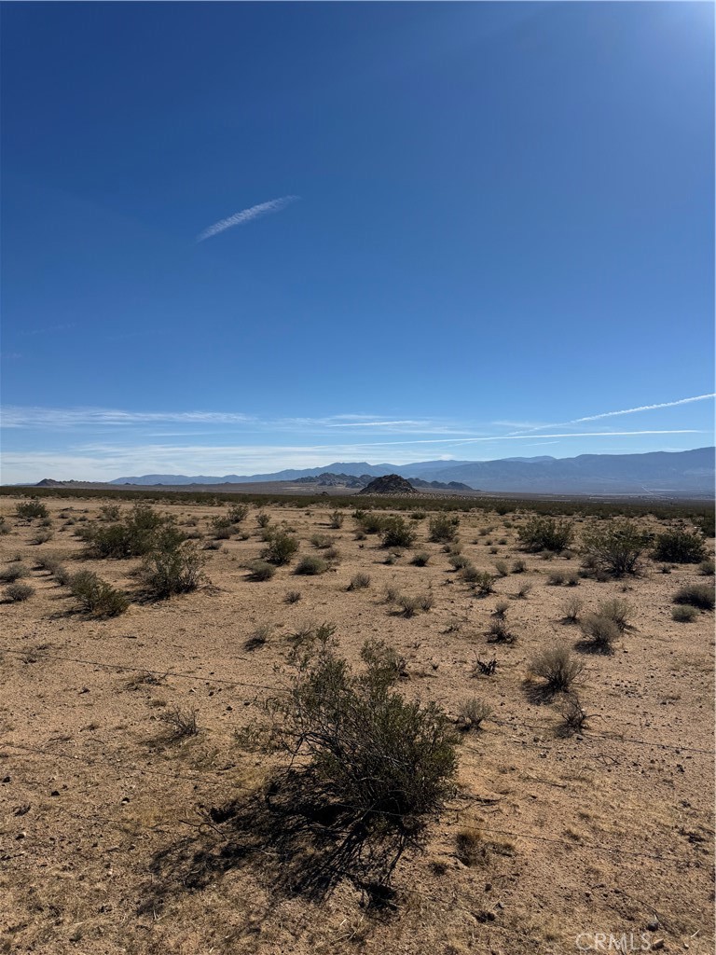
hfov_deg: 56.8
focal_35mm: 24
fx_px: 662
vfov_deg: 71.6
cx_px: 358
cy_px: 478
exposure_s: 1/9009
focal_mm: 6.76
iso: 80
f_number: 1.78
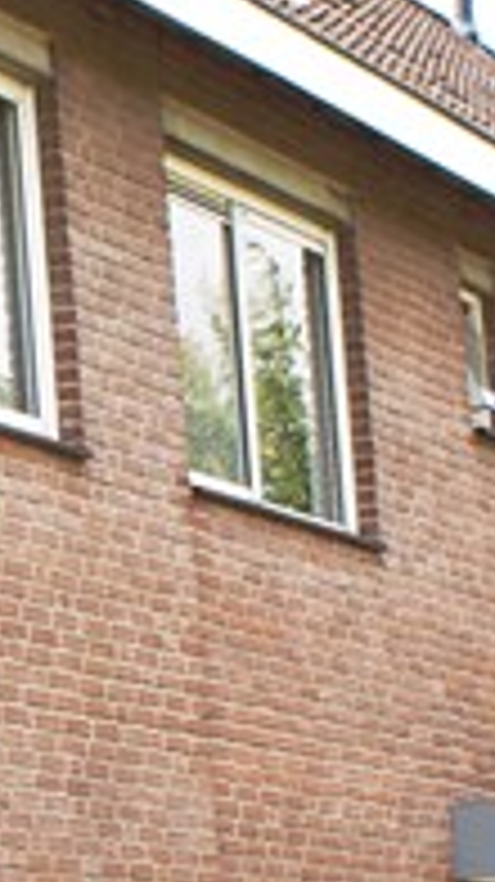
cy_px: 776
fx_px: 3833
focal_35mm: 164
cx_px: -418
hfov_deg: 7.2
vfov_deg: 13.0
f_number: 10
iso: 100
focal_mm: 20
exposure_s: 1/100
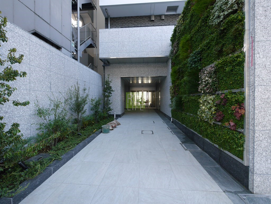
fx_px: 110
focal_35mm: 14
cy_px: 102
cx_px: 136
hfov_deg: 102.1
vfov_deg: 85.7
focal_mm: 7
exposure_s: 1/60
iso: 320
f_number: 4
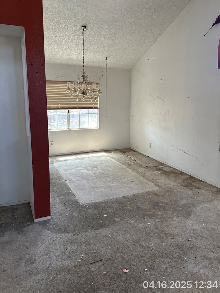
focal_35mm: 27
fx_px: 229
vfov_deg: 65.3
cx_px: 123
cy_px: 138
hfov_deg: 51.3
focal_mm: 6.86
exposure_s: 1/121
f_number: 1.78
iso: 100
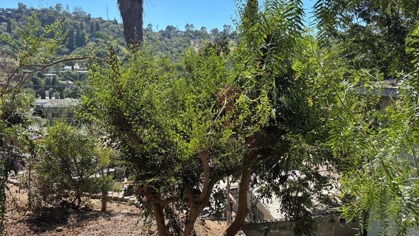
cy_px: 141
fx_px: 322
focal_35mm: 29
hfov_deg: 66.1
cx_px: 207
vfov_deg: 40.0
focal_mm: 5.96
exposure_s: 1/1037
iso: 50
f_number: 1.6
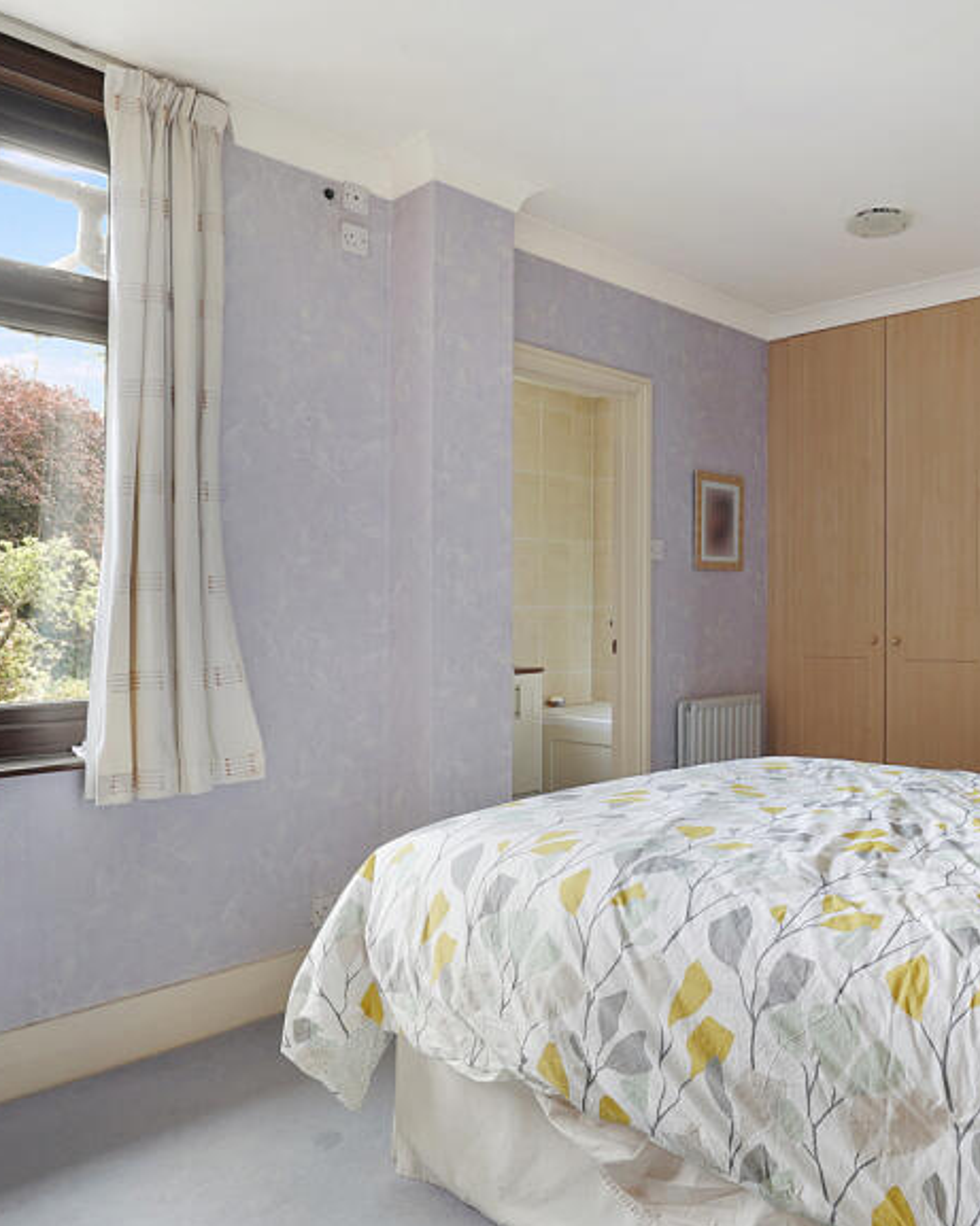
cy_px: 600
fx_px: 907
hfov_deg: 54.5
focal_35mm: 25
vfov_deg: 68.1
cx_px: 719
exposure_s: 1/8
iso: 200
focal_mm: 10
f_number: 9
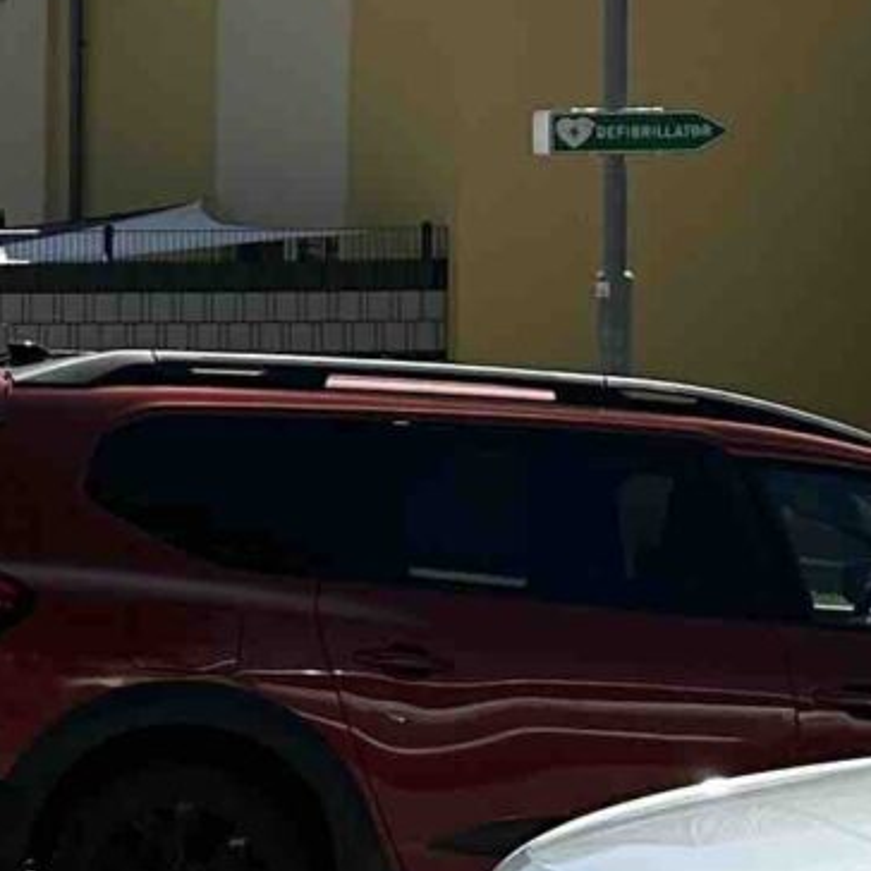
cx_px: -1345
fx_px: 4242
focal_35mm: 149
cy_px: 323
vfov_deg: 11.7
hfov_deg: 10.0
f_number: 1.78
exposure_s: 1/7576
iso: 80
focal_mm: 6.86
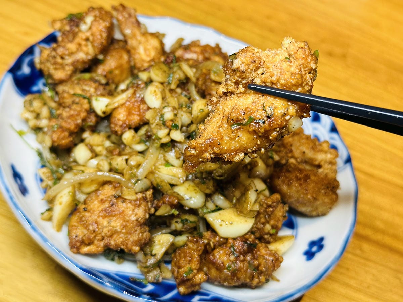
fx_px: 559
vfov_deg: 30.3
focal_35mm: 48
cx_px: 202
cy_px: 151
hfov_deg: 39.7
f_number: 1.78
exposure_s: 1/60
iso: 125
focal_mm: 6.86
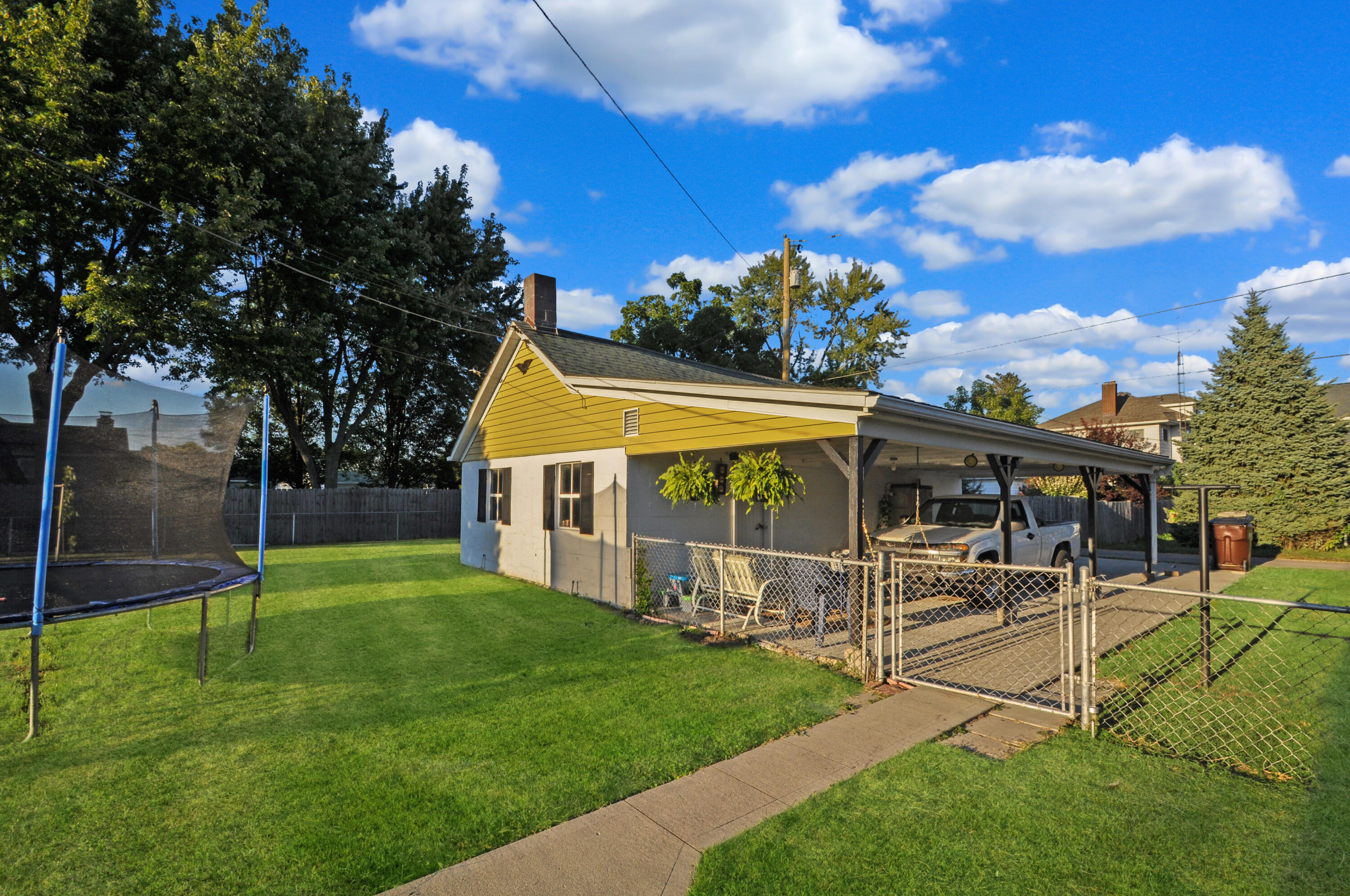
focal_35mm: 15
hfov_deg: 100.5
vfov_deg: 77.2
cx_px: 675
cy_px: 448
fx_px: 562
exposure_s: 1/200
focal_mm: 10
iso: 200
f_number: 11
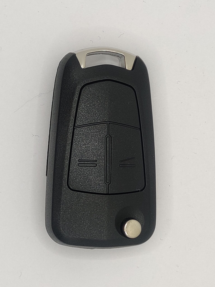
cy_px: 144
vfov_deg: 65.3
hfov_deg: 51.4
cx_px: 108
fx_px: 224
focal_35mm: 27
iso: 100
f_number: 1.65
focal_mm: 4.75
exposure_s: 1/156
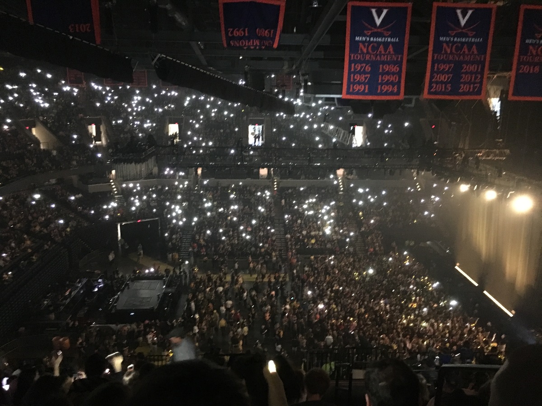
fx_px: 454
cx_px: 271
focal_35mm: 29
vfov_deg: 48.2
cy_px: 203
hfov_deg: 61.7
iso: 640
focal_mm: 4.15
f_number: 2.2
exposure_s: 1/15
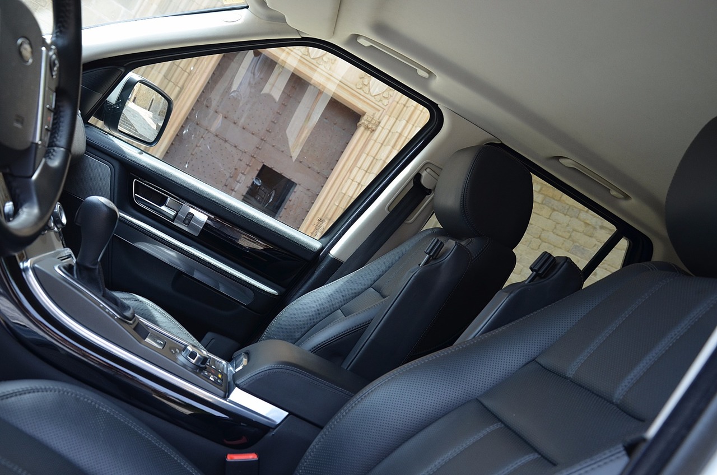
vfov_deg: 36.7
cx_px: 358
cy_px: 238
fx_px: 716
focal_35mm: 36
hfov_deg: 53.2
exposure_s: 1/125
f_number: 5.6
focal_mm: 24
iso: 250
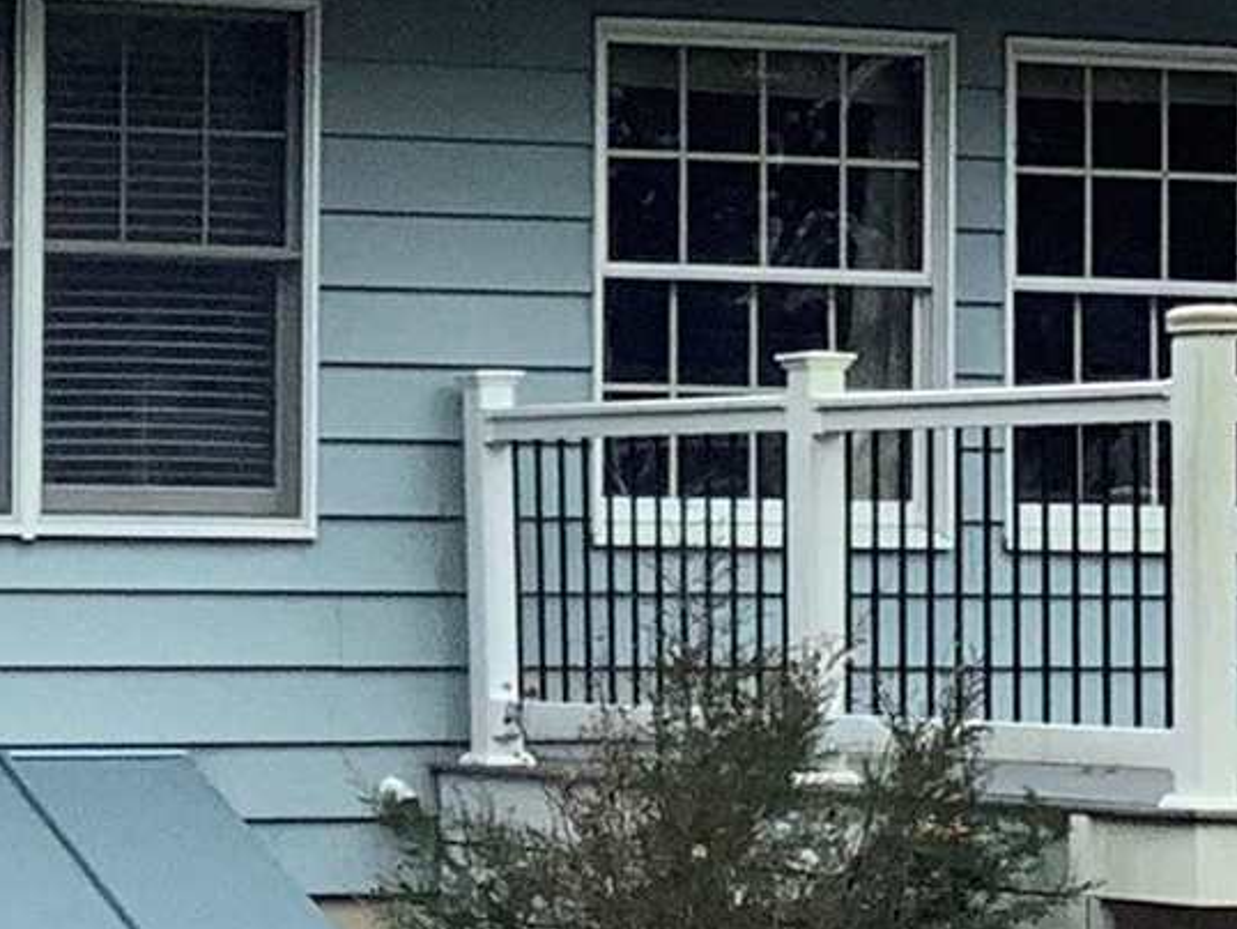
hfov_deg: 11.0
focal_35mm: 177
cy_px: 384
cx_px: -228
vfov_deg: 8.4
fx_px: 6328
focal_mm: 3.3
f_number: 2.4
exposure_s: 1/327
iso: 25
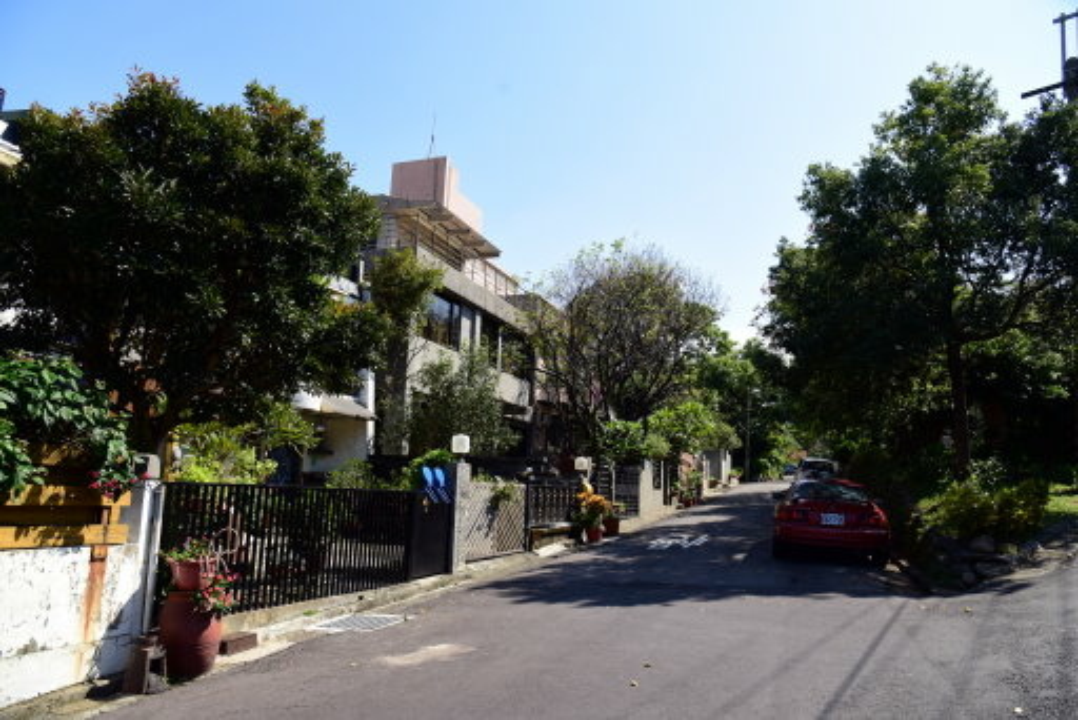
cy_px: 360
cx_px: 539
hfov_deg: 73.7
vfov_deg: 53.2
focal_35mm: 24
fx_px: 719
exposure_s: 1/200
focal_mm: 24
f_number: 7.1
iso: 100
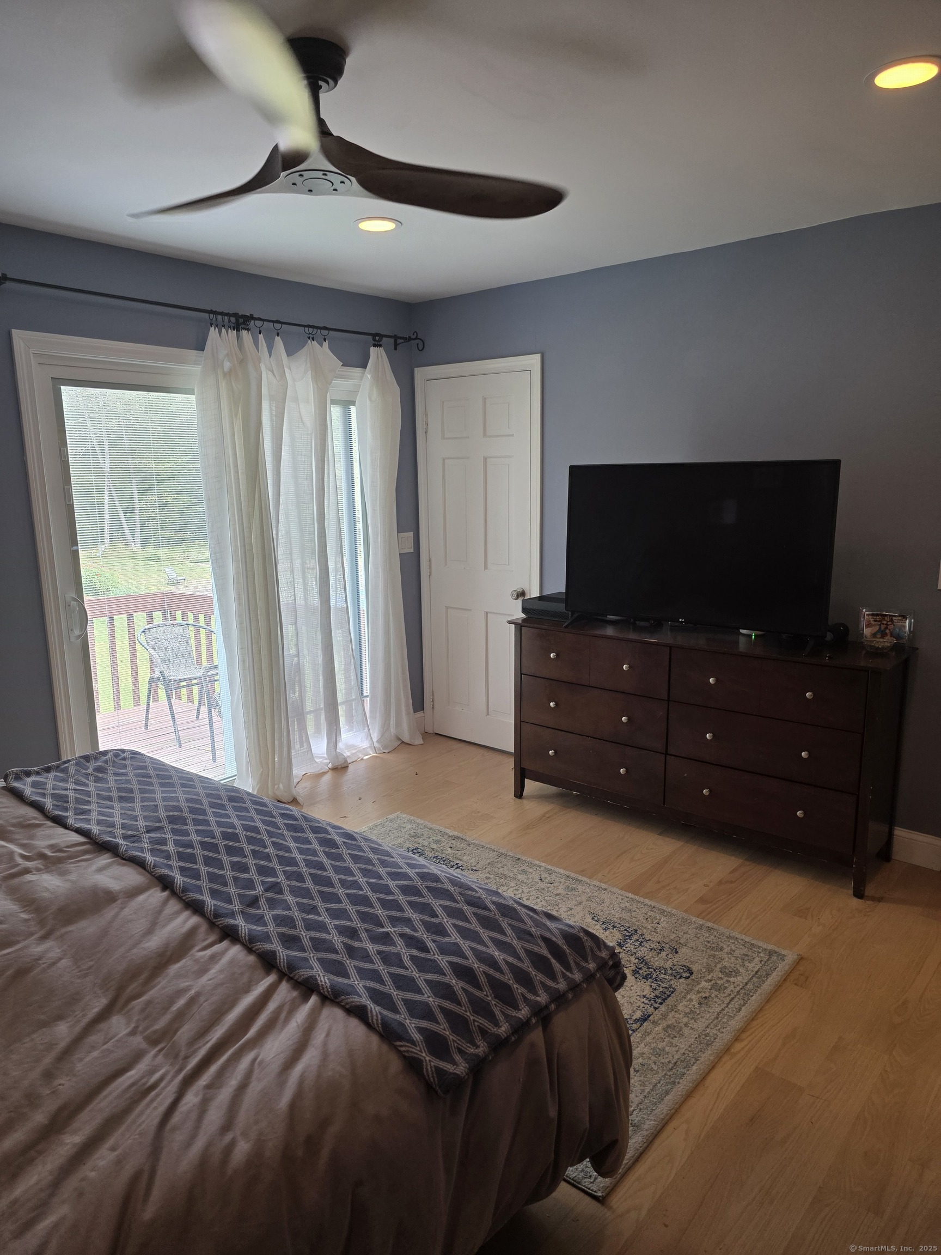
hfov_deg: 58.9
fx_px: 834
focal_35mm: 23
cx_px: 470
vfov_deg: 73.9
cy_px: 628
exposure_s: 1/100
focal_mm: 6.3
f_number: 1.7
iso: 250
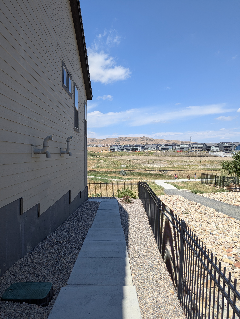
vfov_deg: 71.5
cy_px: 160
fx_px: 221
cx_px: 120
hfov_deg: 56.9
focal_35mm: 24
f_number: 1.85
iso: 52
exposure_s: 1/2179
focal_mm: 6.81
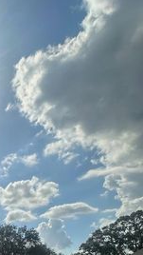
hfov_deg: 22.9
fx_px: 256
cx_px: -90
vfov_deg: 41.3
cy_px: 285
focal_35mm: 38
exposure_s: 1/6494
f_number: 2.2
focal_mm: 2.22
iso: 50
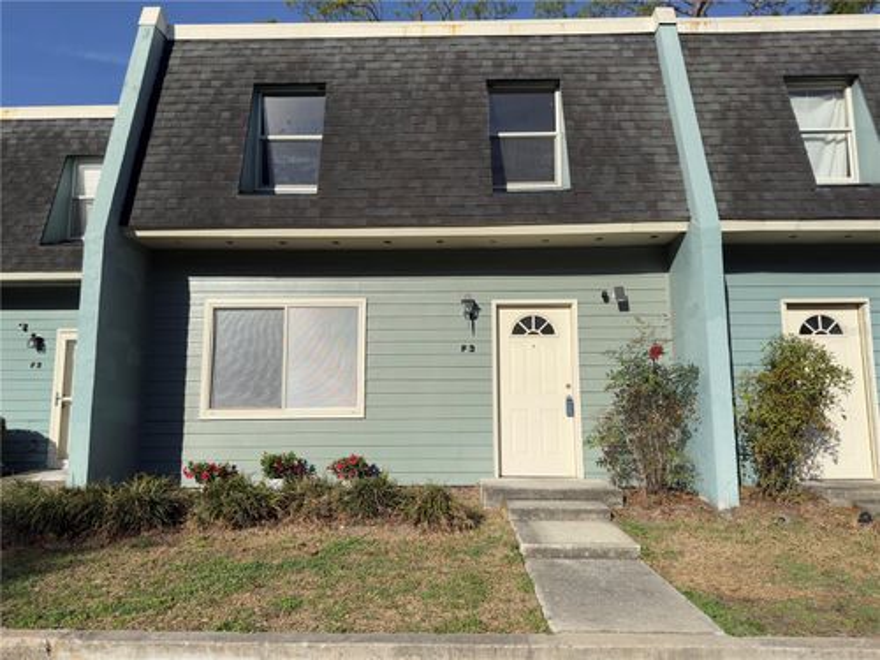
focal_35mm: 24
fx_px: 610
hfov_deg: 71.6
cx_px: 440
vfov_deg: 56.8
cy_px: 330
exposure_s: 1/5348
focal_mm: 6.76
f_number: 1.78
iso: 64
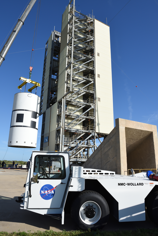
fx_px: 158
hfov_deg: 53.2
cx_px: 79
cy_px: 118
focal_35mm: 24
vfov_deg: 73.7
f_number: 11
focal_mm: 24
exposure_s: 1/640
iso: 400
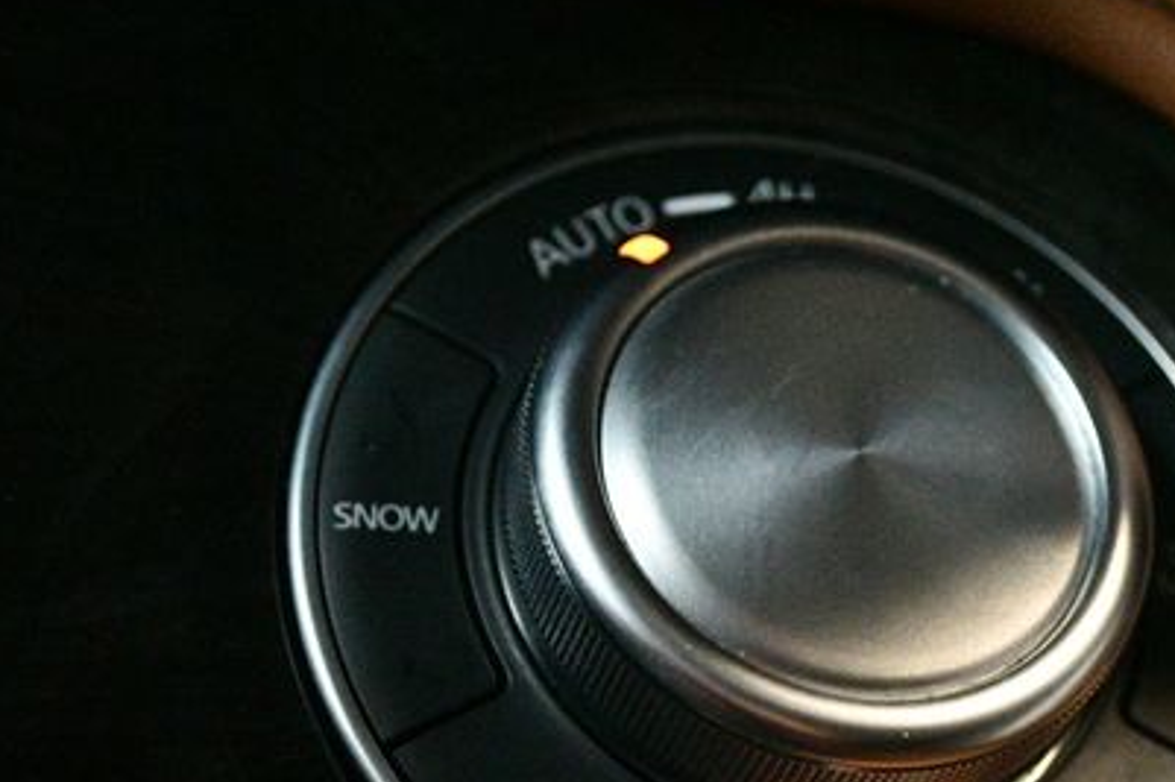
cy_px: 492
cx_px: 815
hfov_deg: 22.3
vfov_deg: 15.0
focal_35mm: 91
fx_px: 2969
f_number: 5
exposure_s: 1/50
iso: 12800
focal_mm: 38
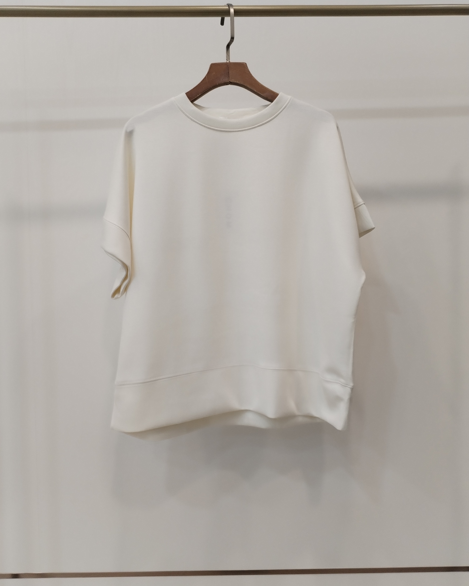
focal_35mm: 31
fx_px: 538
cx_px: 229
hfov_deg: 47.1
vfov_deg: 57.1
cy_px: 310
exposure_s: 1/60
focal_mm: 4.75
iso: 261
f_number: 1.8
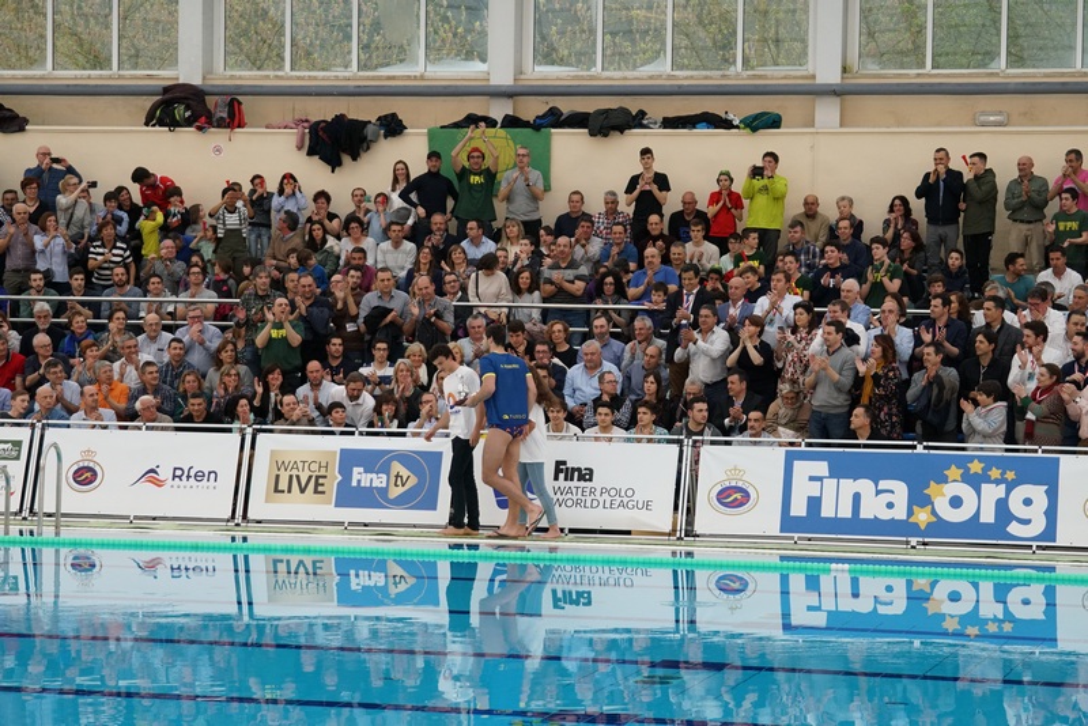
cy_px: 363
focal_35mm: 105
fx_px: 3174
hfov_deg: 19.4
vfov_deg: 13.1
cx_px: 544
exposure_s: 1/320
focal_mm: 70
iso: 1600
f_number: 4.5
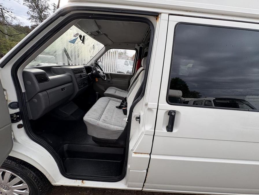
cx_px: 130
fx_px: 105
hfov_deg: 102.1
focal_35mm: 14
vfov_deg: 85.7
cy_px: 98
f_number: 2.2
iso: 40
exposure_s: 1/146
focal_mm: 2.22
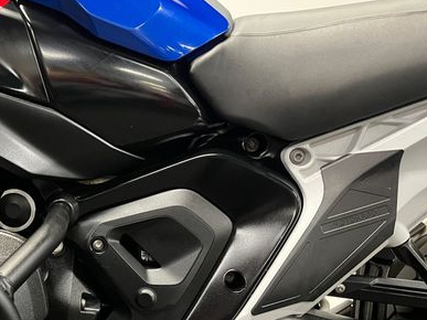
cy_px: 223
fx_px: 530
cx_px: 78
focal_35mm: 43
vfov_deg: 33.2
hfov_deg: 41.7
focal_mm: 5.1
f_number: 1.6
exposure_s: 1/33
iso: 640
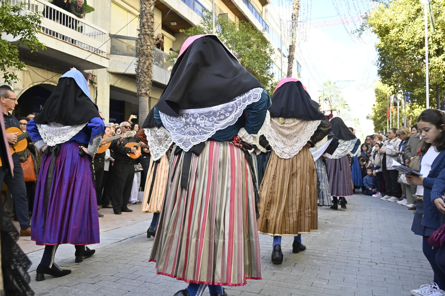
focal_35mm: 30
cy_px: 148
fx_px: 371
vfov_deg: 43.6
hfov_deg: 61.9
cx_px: 222
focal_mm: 20
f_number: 4.5
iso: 400
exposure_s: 1/400
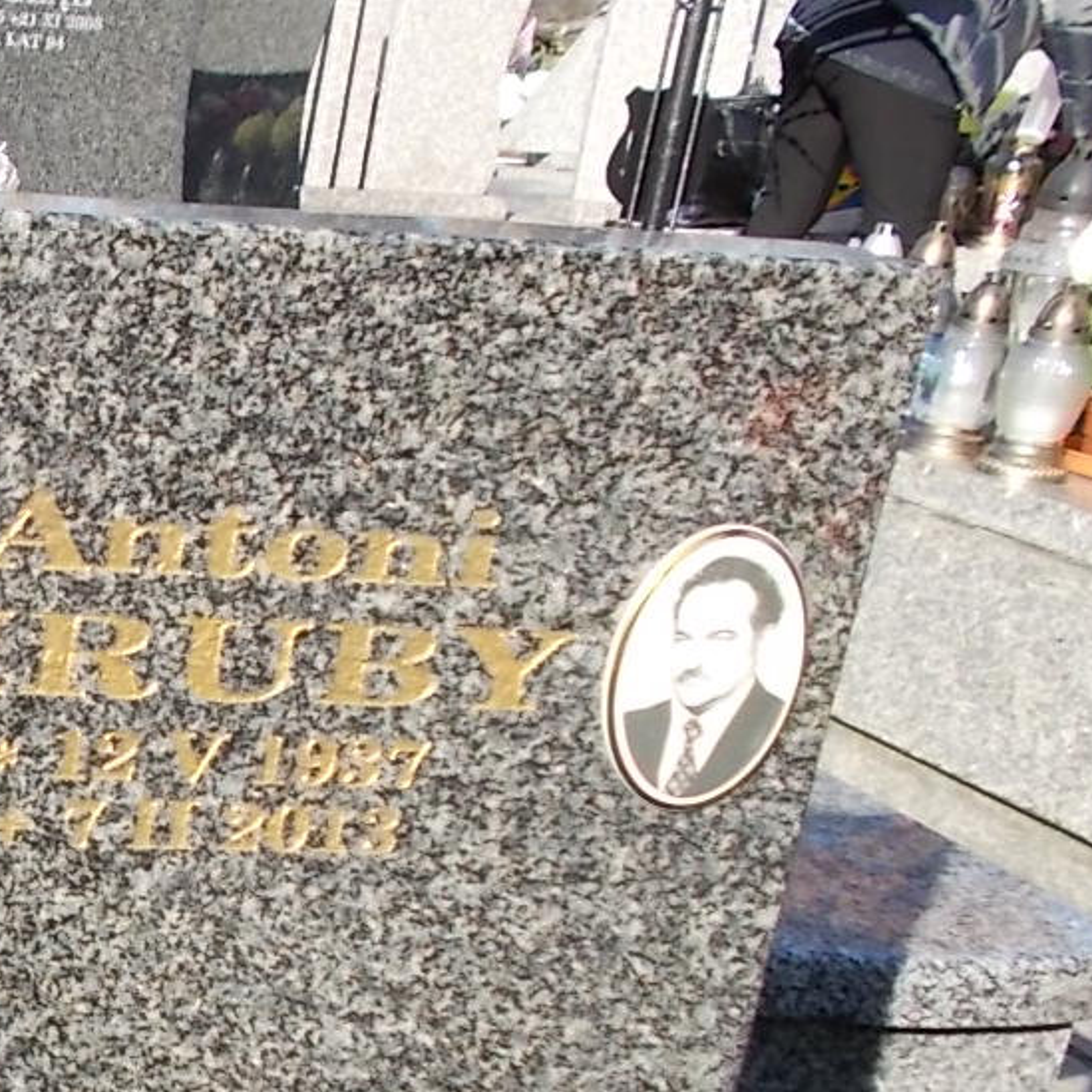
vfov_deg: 25.4
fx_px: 2391
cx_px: -380
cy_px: 810
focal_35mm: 67
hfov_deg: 22.6
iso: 80
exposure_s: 1/400
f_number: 3.2
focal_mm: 4.6
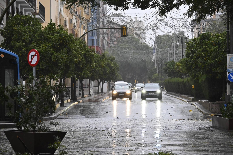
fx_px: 1010
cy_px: 78
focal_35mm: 156
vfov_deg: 8.8
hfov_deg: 13.2
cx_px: 116
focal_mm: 104
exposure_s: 1/200
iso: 2000
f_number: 6.3
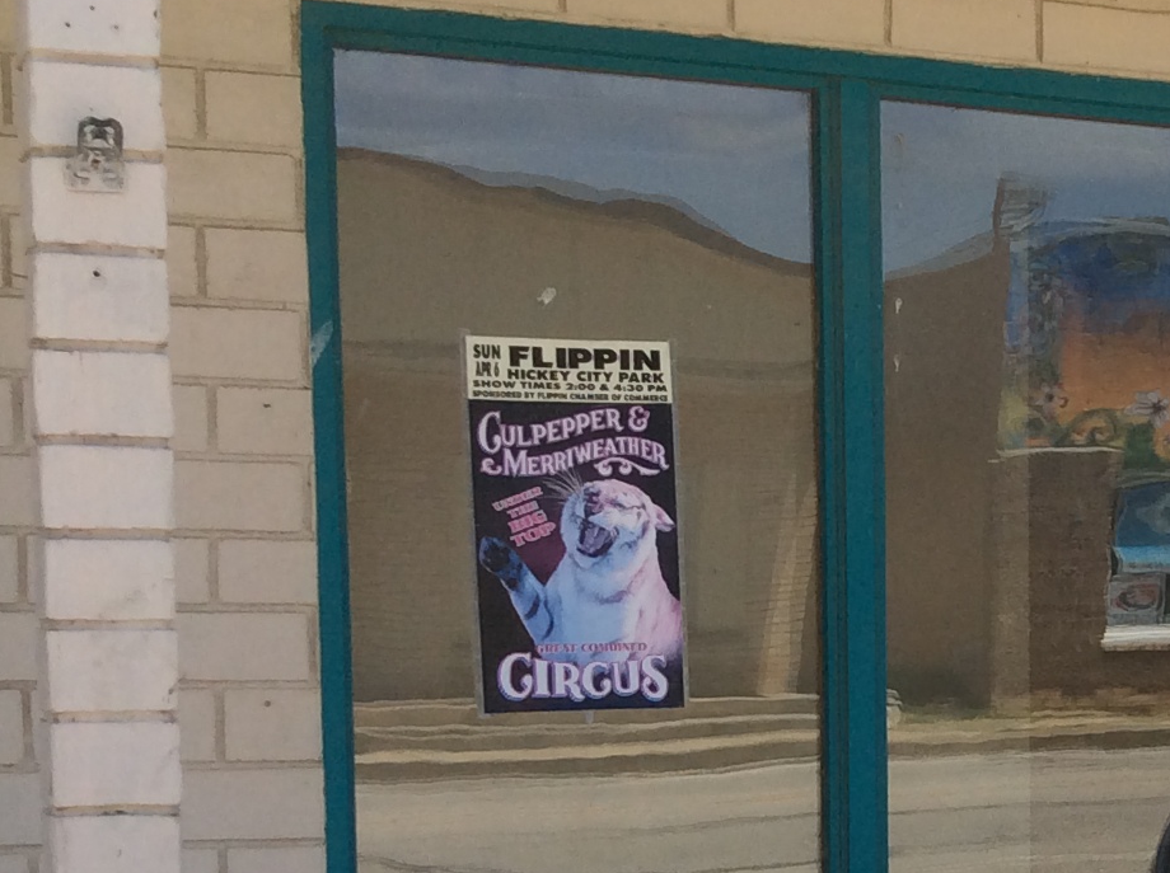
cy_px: 865
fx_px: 3138
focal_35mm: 93
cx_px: 1381
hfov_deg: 19.9
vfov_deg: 15.6
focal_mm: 3.3
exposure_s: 1/665
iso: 32
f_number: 2.4
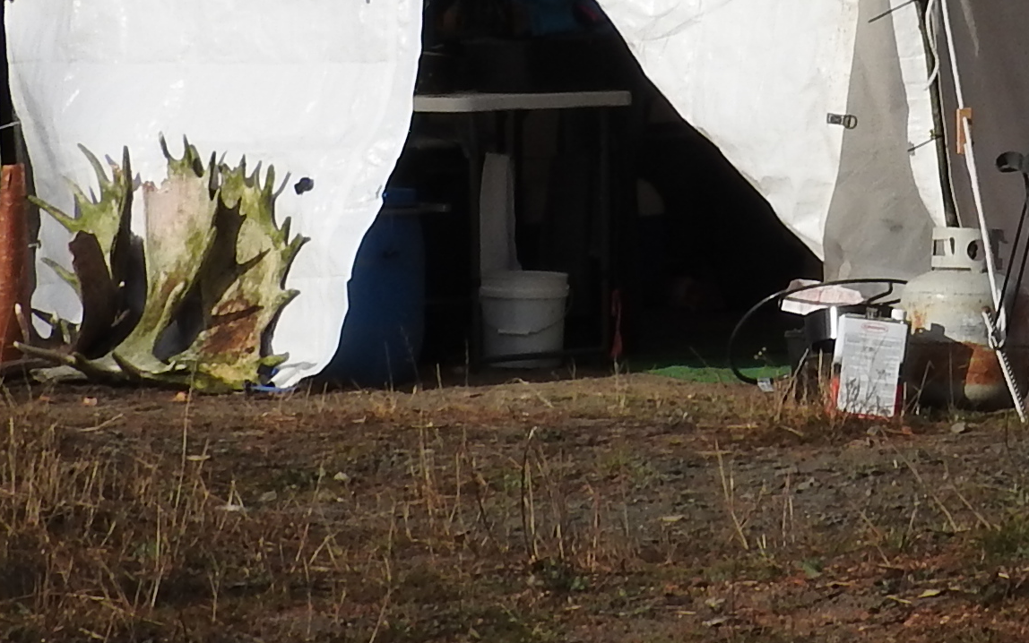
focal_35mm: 234
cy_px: -332
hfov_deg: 8.8
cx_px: 1358
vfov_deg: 5.6
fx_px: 6563
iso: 100
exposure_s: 1/1600
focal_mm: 9.9
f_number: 4
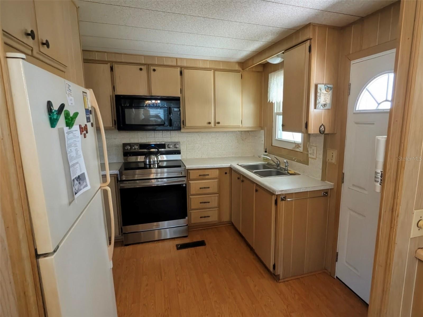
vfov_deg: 78.1
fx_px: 196
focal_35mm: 16
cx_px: 212
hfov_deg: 94.5
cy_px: 158
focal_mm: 2.35
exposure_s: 1/120
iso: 401
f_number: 2.2
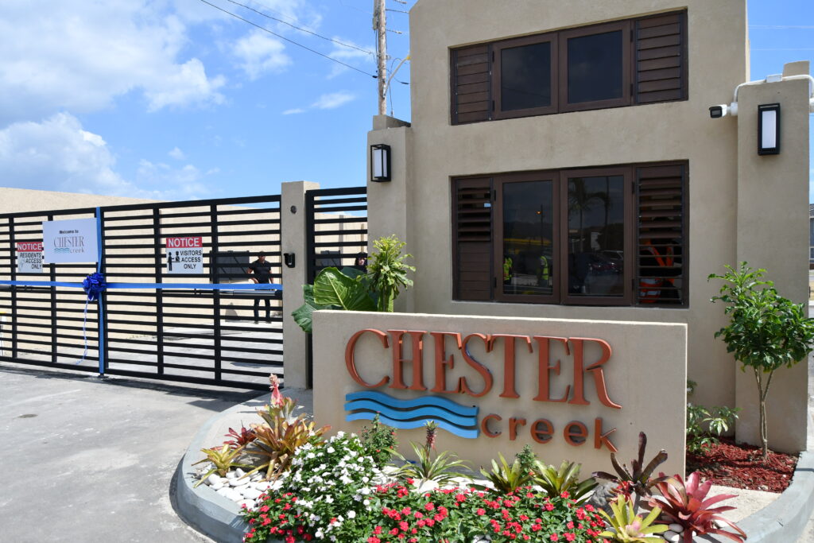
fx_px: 611
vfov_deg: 47.9
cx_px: 407
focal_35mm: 27
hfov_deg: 67.4
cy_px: 272
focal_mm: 18
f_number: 5.6
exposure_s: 1/2500
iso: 400
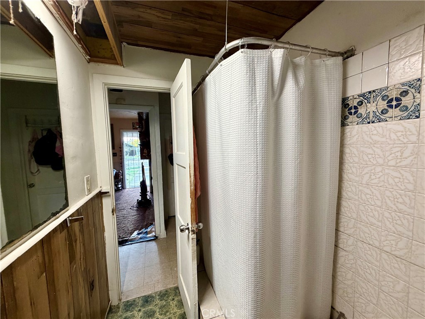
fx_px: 172
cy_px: 160
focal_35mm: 14
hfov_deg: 102.1
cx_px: 212
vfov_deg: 85.7
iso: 320
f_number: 2.2
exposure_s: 1/60
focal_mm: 2.22
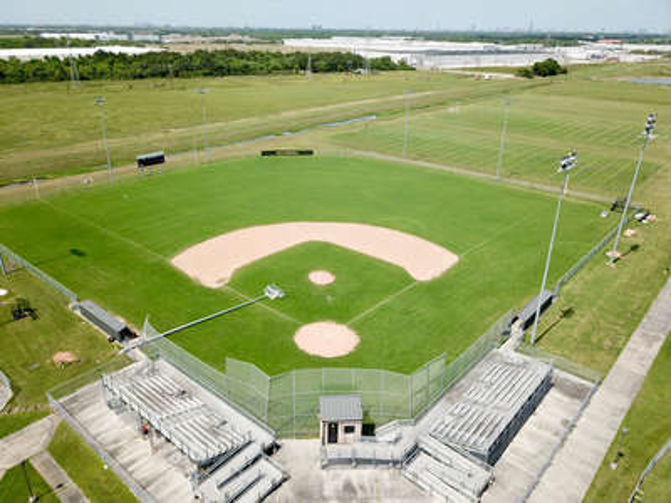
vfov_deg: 53.1
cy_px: 252
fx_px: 504
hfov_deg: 67.3
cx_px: 336
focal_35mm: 26
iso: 100
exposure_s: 1/1220
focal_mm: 4.73
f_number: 2.2
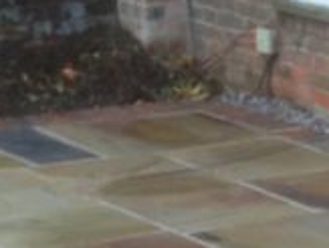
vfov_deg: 7.0
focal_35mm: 202
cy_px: 587
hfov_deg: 9.5
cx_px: 484
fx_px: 1924
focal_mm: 4.12
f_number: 2.4
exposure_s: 1/60
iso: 50
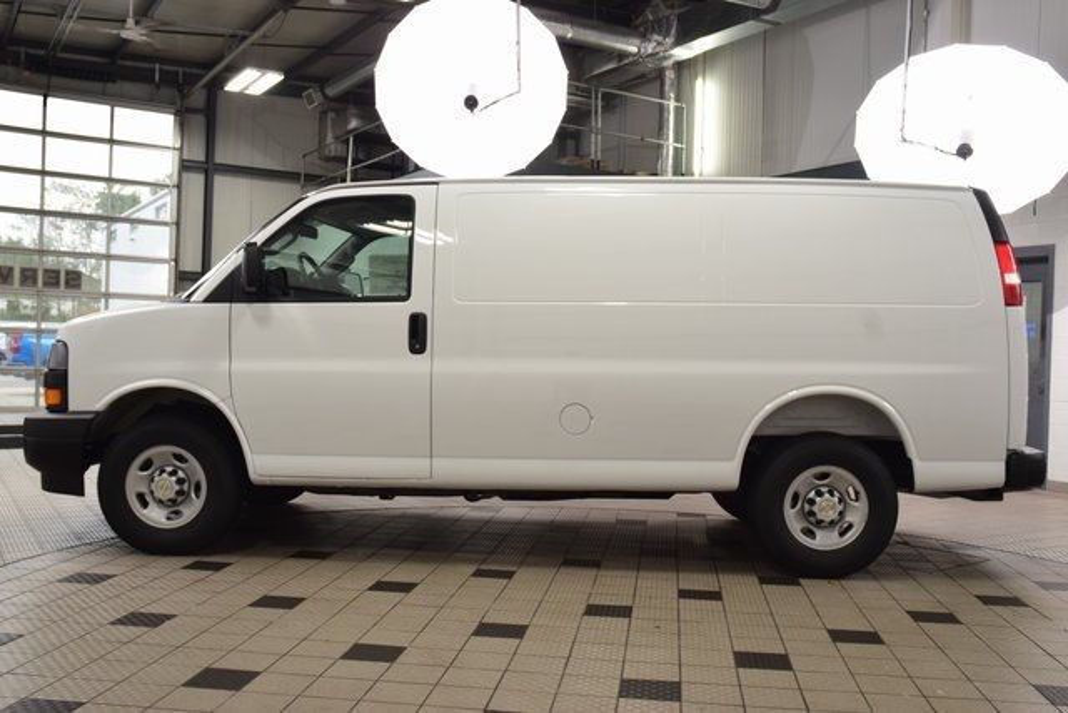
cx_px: 534
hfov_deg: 53.1
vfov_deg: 36.9
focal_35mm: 36
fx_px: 1068
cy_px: 356
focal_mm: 24
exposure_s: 1/60
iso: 800
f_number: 8
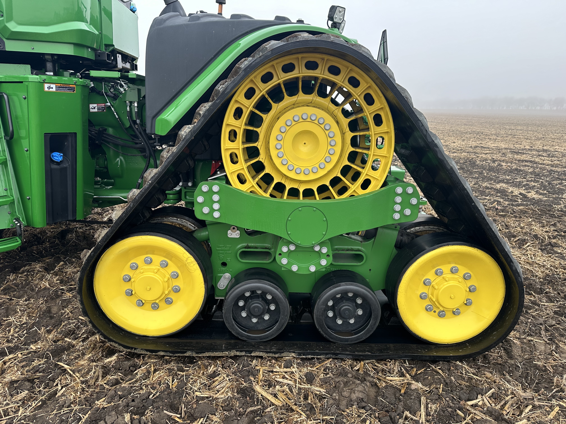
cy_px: 212
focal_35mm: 24
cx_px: 283
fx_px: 392
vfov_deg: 56.8
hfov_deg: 71.6
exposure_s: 1/129
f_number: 1.78
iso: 64
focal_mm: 6.86
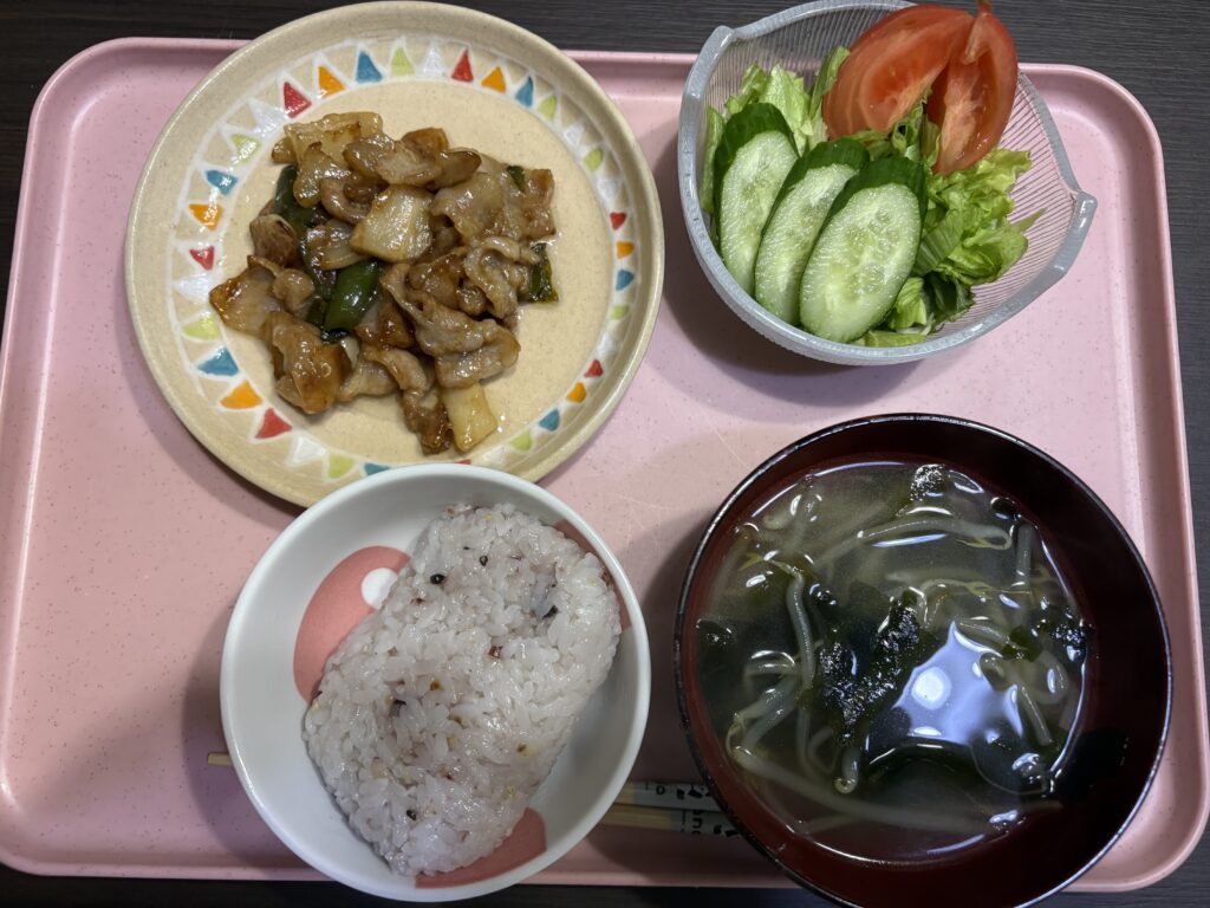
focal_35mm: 26
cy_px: 454
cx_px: 605
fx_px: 909
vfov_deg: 53.1
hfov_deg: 67.3
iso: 160
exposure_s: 1/60
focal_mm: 5.96
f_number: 1.6
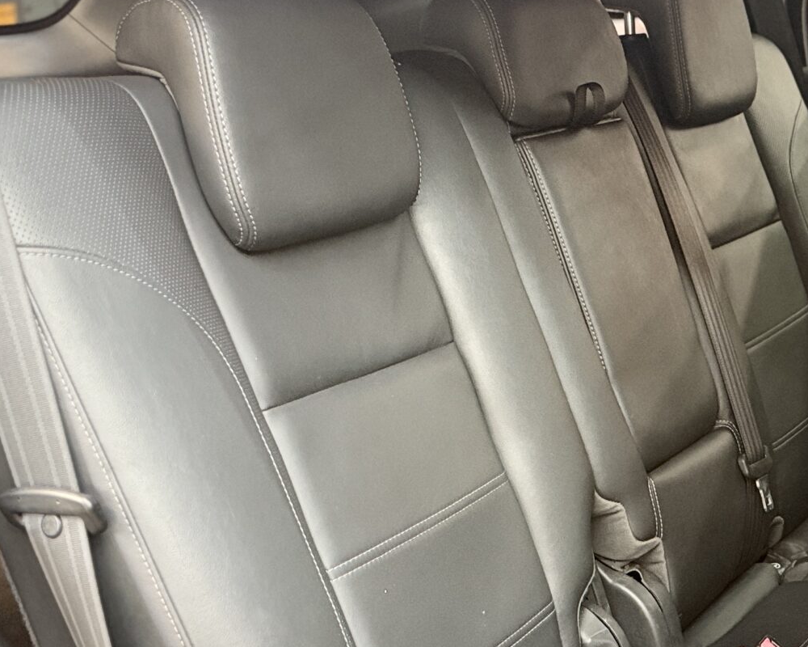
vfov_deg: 25.2
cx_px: 721
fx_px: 1435
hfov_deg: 30.2
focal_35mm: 60
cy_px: 446
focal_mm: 6.76
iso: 800
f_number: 1.78
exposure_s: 1/60
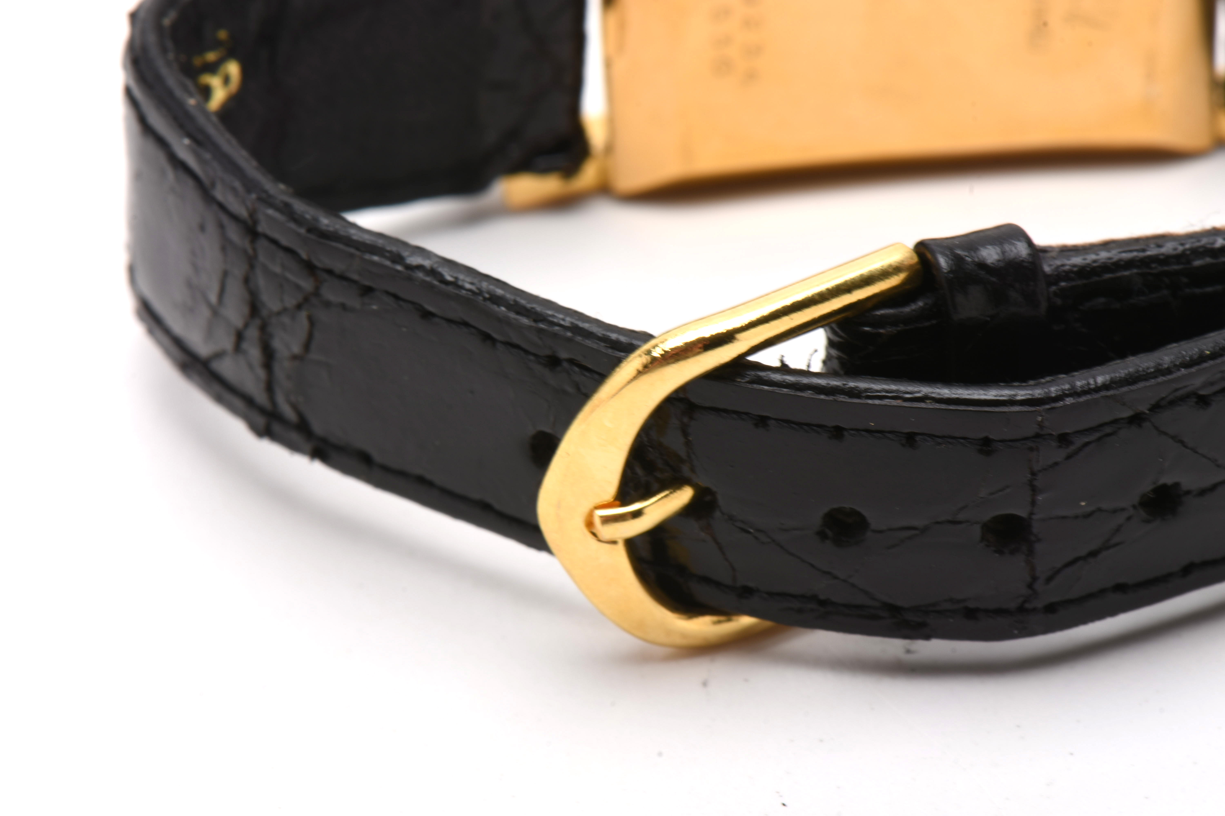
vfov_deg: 10.8
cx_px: 612
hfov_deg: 16.1
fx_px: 4338
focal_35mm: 128
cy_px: 408
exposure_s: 1/100
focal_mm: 85
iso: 100
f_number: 22
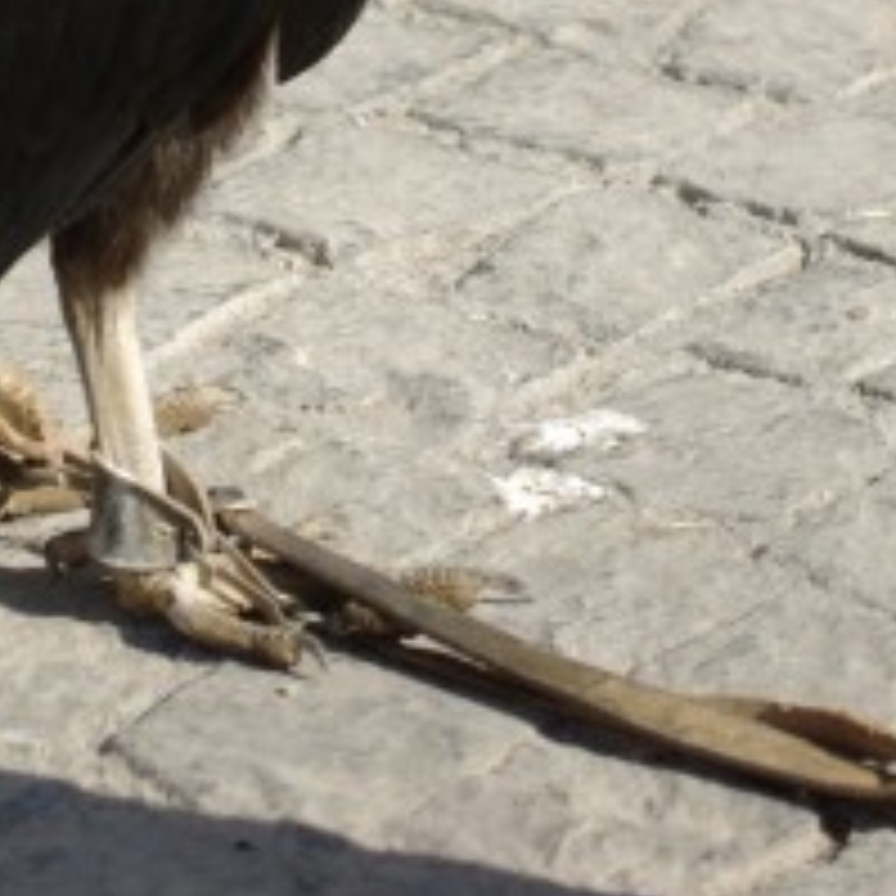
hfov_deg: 7.6
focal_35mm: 231
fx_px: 6756
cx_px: 297
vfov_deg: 7.5
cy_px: -250
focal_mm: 45
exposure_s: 1/500
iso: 100
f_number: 4
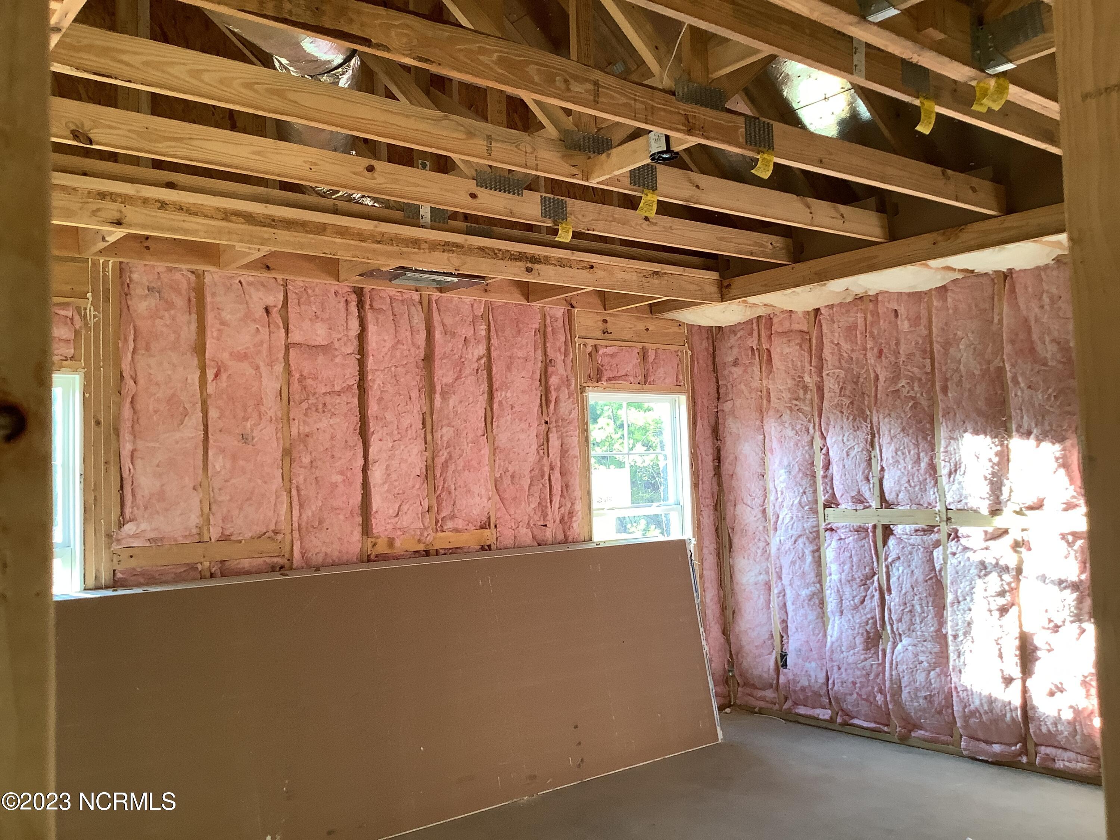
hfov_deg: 58.4
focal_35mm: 31
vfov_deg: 45.4
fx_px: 1003
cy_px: 420
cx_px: 560
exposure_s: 1/50
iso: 80
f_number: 2.4
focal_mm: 3.3
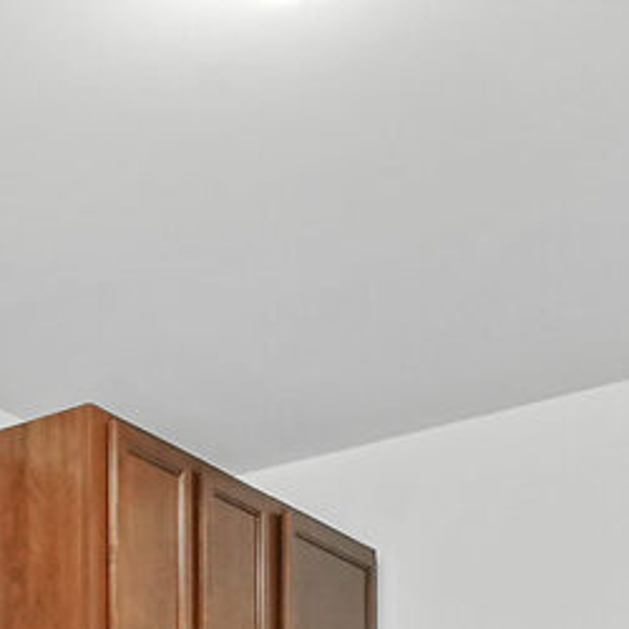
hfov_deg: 20.0
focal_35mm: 77
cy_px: 1057
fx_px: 1583
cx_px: -259
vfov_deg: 18.6
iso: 2000
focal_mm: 14
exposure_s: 1/10
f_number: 9
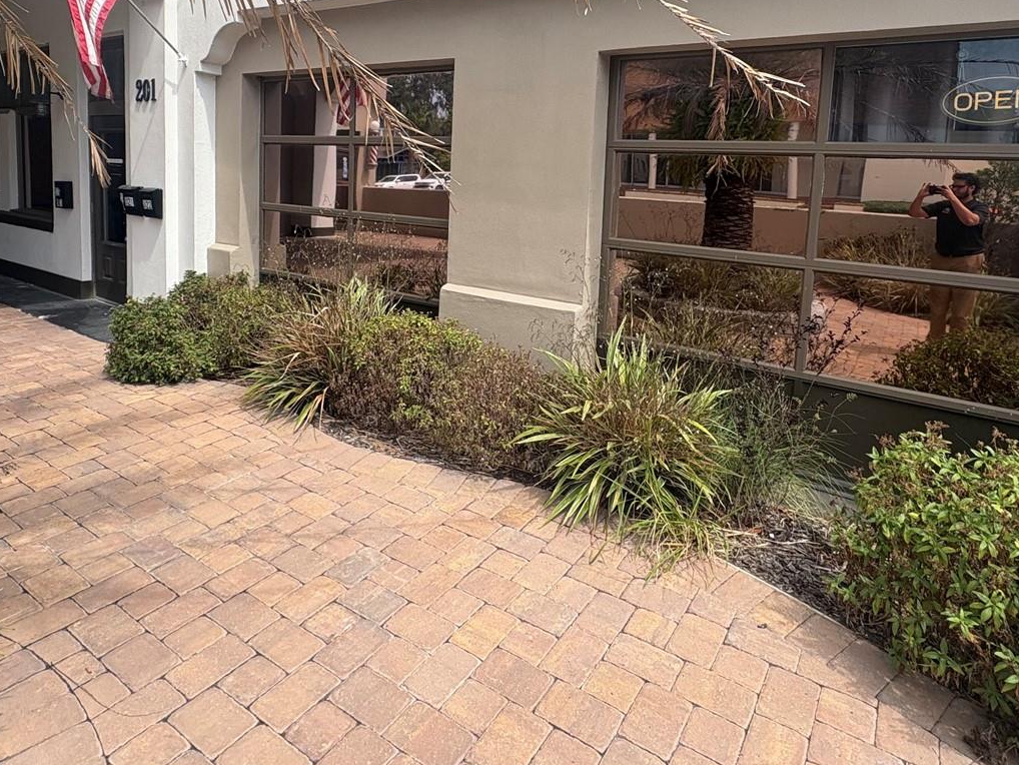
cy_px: 236
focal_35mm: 22
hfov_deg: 76.4
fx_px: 648
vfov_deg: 59.2
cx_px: 516
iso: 50
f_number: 2.2
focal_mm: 2.22
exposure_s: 1/921
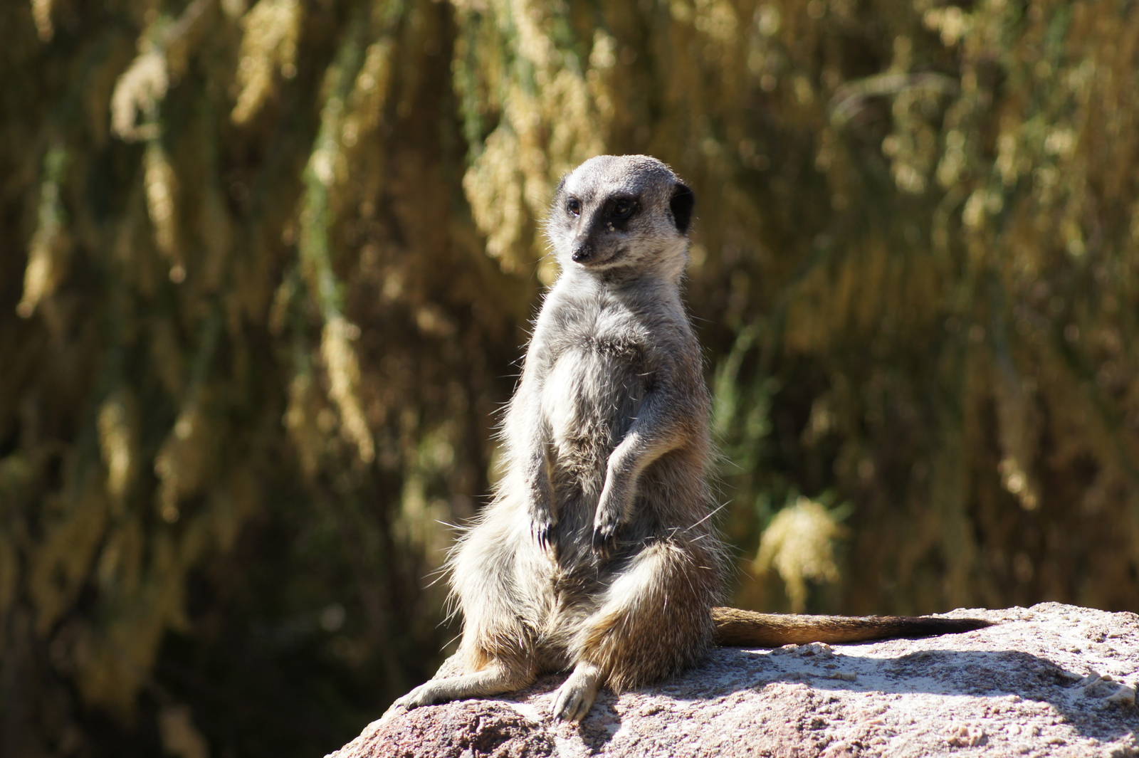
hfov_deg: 8.6
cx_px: 570
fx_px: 7589
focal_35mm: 240
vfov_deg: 5.7
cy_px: 379
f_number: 5.6
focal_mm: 160
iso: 200
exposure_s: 1/320
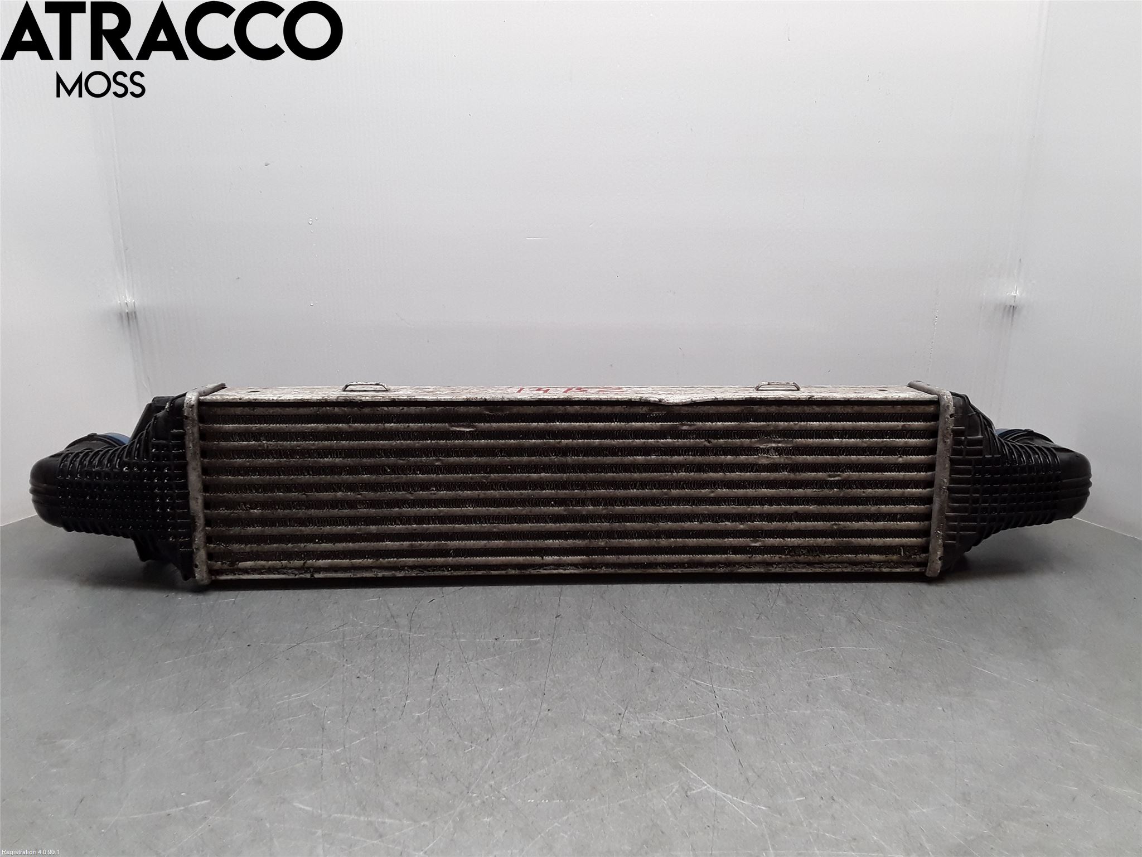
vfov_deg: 49.7
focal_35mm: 28
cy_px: 428
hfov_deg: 63.4
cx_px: 571
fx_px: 924
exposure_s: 1/100
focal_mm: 2.91
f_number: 1.9
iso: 64
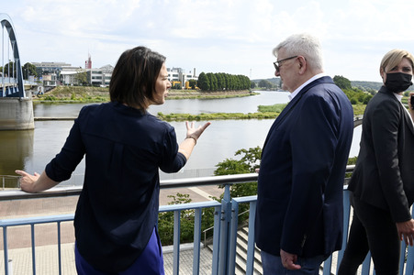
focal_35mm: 28
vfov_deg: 46.3
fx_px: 322
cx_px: 207
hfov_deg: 65.5
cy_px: 138
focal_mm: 28
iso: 1250
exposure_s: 1/800
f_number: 14
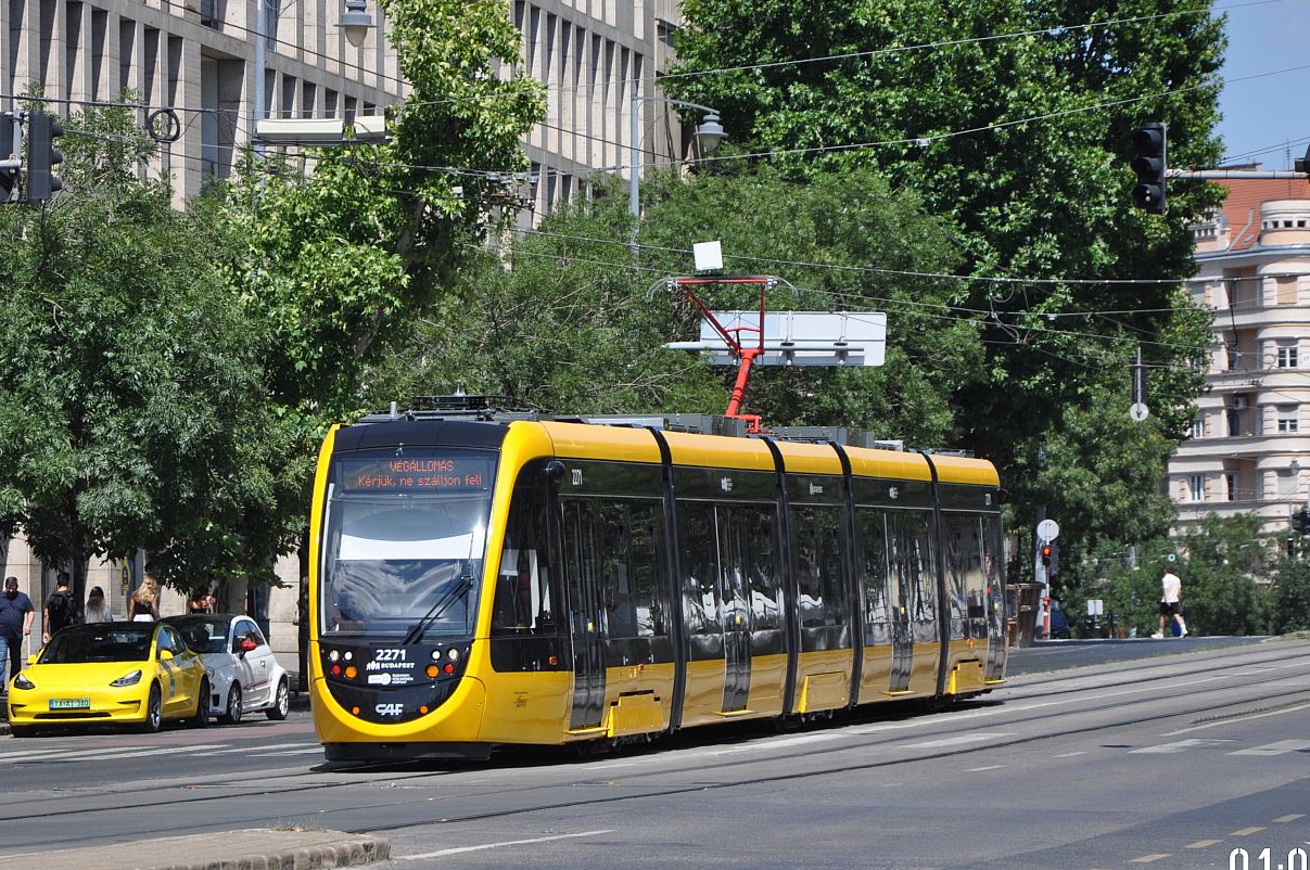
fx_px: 6710
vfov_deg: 7.4
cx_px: 601
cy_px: 413
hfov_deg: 11.2
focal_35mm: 185
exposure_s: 1/1600
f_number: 6.3
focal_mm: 105
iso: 400
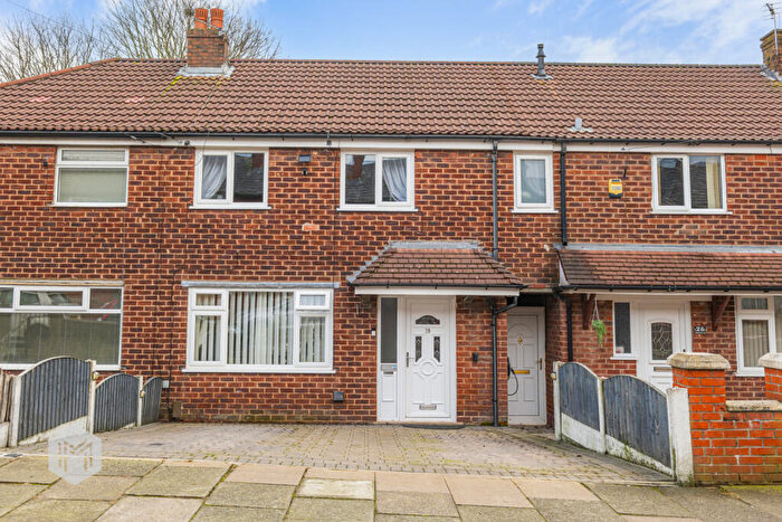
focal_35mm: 31
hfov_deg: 60.3
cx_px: 391
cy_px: 261
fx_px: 673
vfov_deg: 42.3
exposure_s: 1/80
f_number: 8
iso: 250
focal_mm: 31
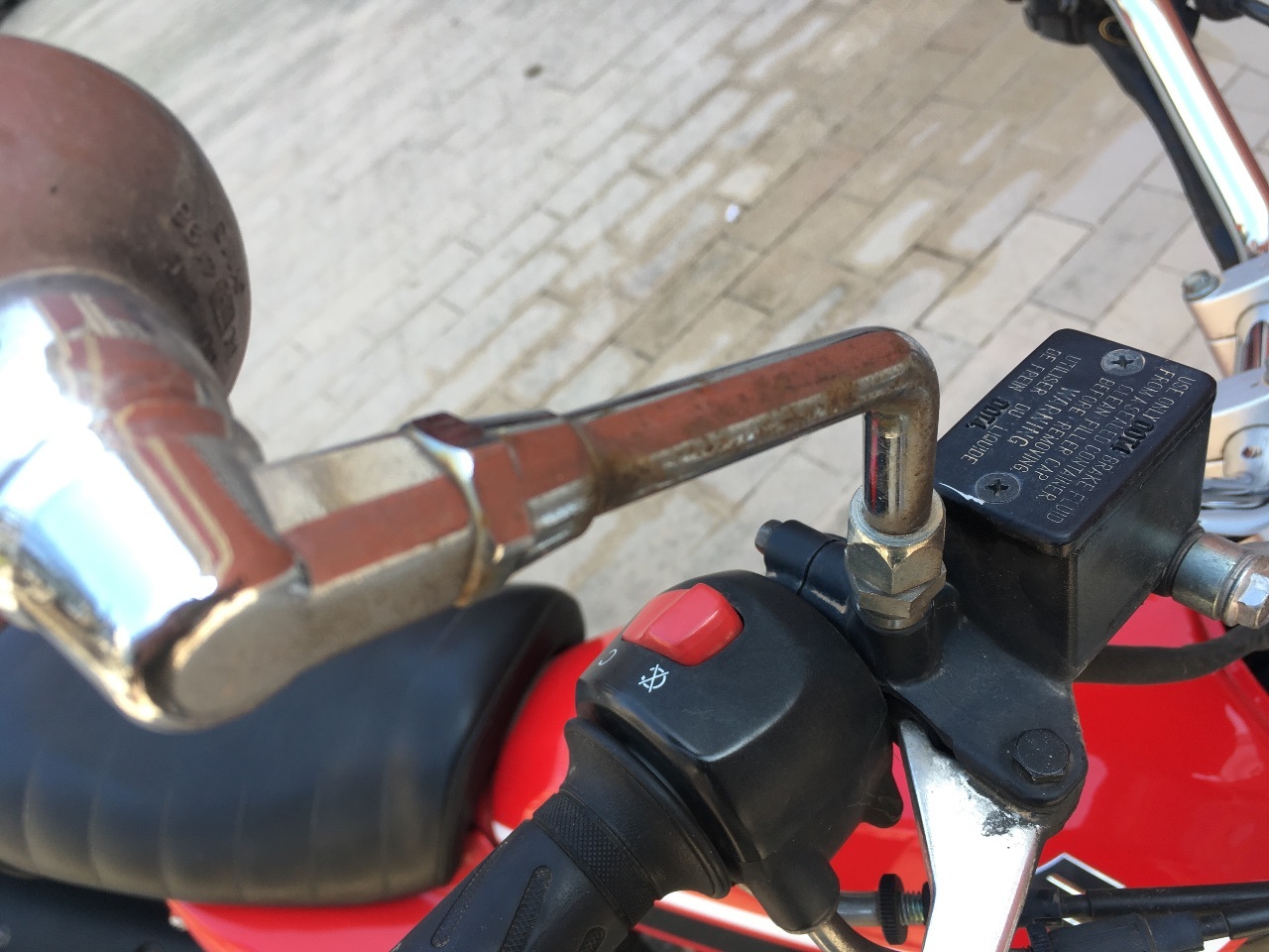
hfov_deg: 61.7
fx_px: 1063
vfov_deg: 48.2
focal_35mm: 29
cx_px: 634
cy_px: 476
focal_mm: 4.15
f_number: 2.2
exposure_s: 1/113
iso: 25
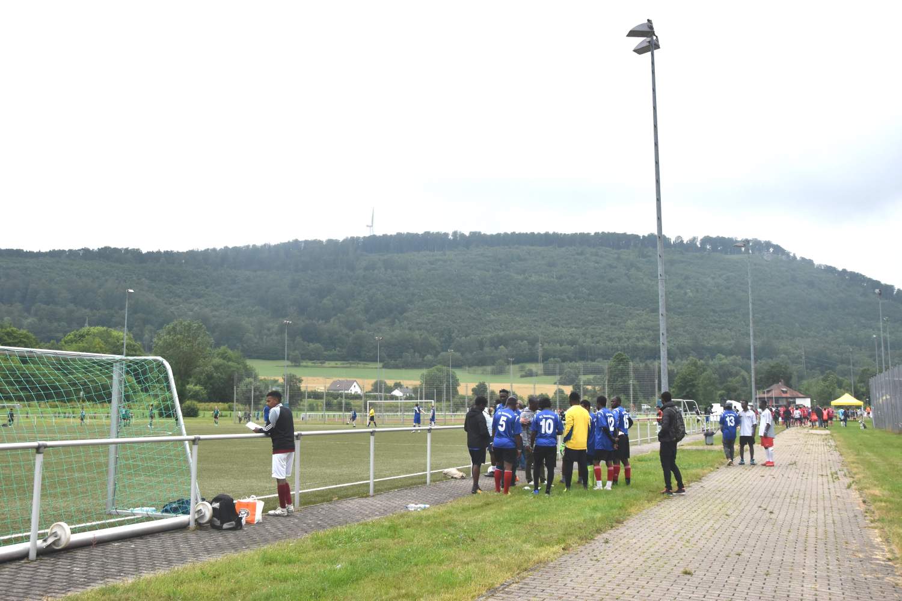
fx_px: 827
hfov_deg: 57.2
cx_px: 451
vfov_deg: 40.0
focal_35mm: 33
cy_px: 300
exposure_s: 1/1600
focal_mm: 22
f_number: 5.6
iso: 400
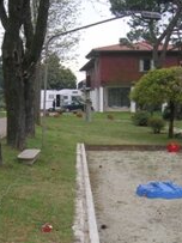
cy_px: 183
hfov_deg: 22.7
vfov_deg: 29.8
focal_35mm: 64
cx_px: 50
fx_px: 449
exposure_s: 1/87.8
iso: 50
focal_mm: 5.7
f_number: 4.9
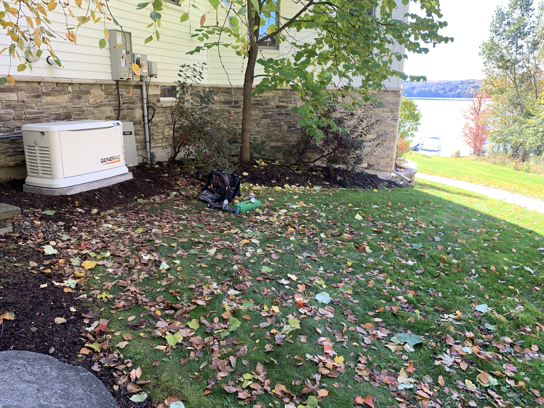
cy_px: 204
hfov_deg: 67.3
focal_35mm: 26
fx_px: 409
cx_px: 272
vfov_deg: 53.1
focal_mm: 4.25
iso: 32
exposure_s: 1/121
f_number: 1.8
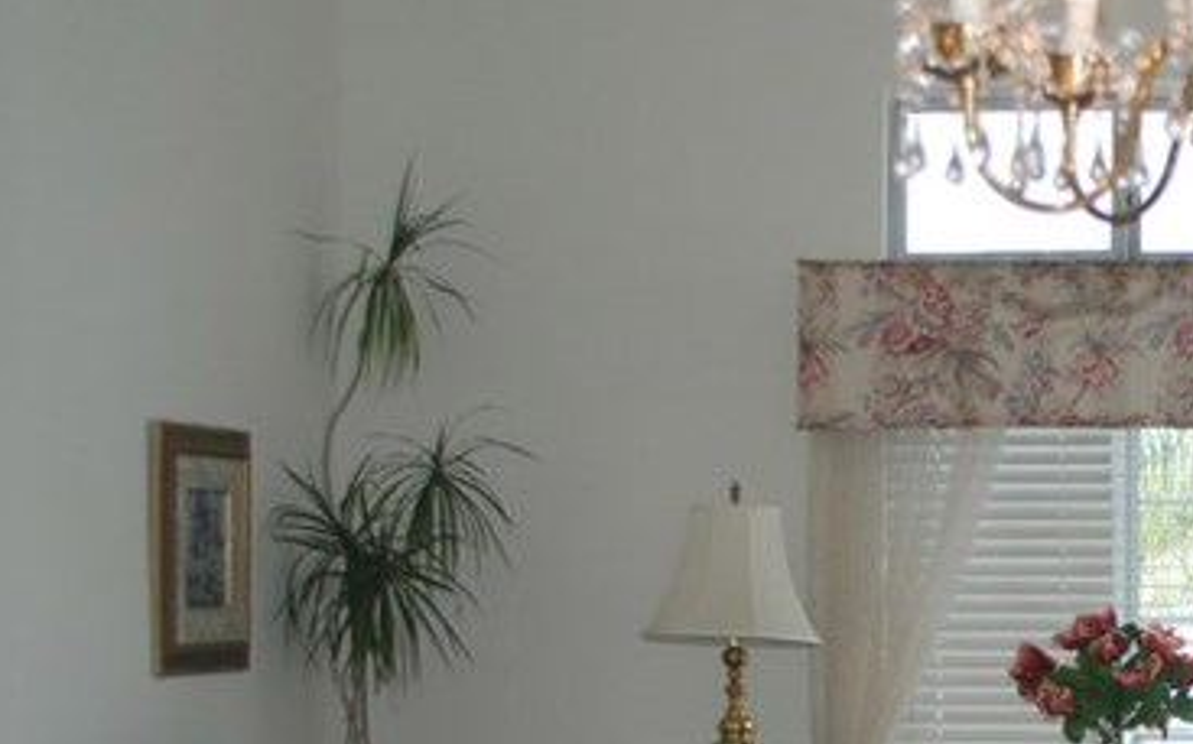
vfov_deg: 13.8
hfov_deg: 21.4
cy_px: 668
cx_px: 1180
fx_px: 3055
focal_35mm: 94
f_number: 3.8
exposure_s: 1/100
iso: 200
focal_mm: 22
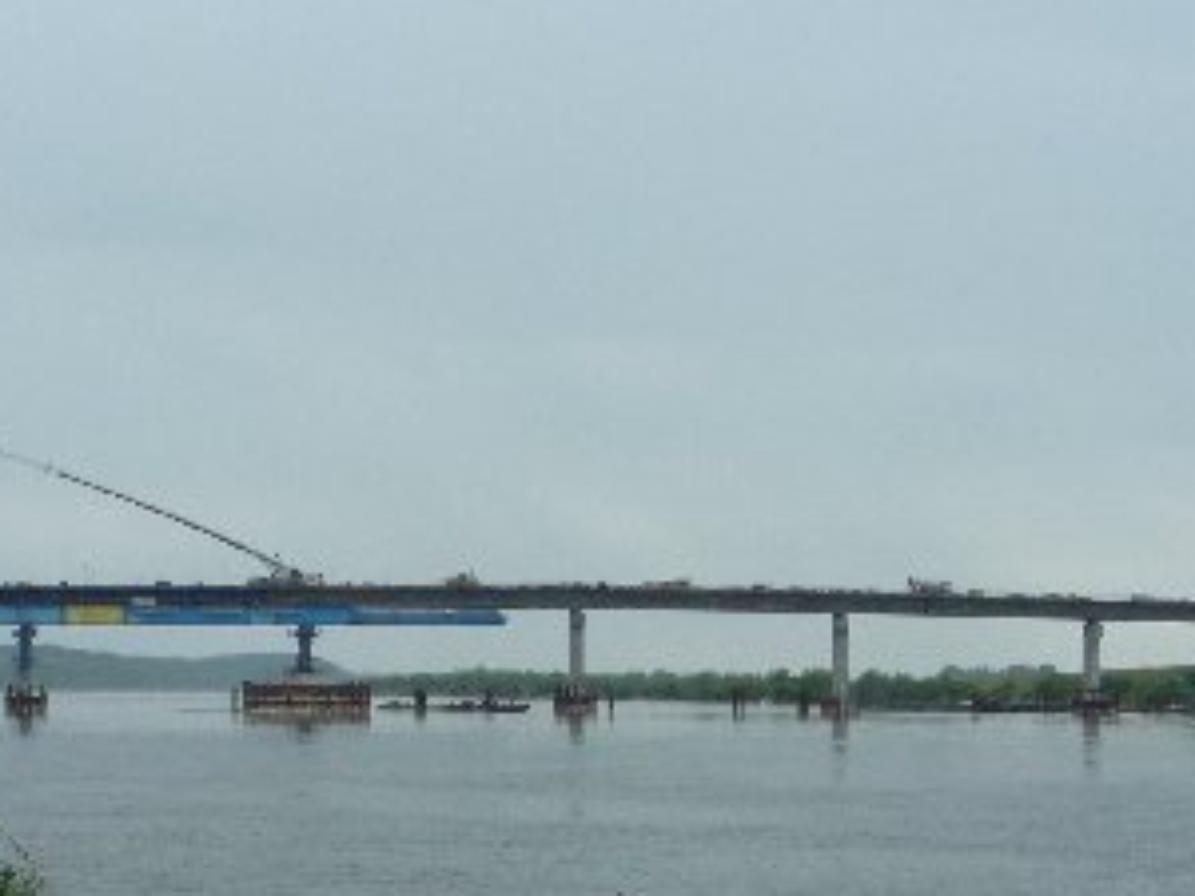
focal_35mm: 84
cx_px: 641
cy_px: 862
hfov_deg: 23.3
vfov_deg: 17.2
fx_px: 2900
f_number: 4
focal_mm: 6.3
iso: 100
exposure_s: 1/200
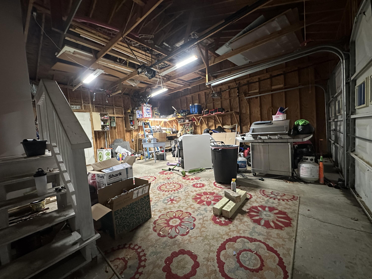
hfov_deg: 102.1
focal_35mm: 14
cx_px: 186
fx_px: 150
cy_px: 140
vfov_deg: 85.7
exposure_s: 1/60
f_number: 2.2
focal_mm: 2.22
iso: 1000
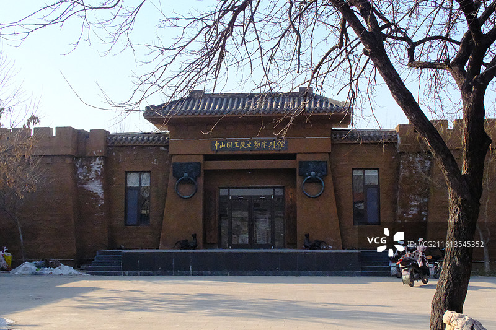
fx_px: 482
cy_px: 165
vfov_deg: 37.8
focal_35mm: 35
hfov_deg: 54.4
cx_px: 248
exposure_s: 1/4000
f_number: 14
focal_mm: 23.4
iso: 12800
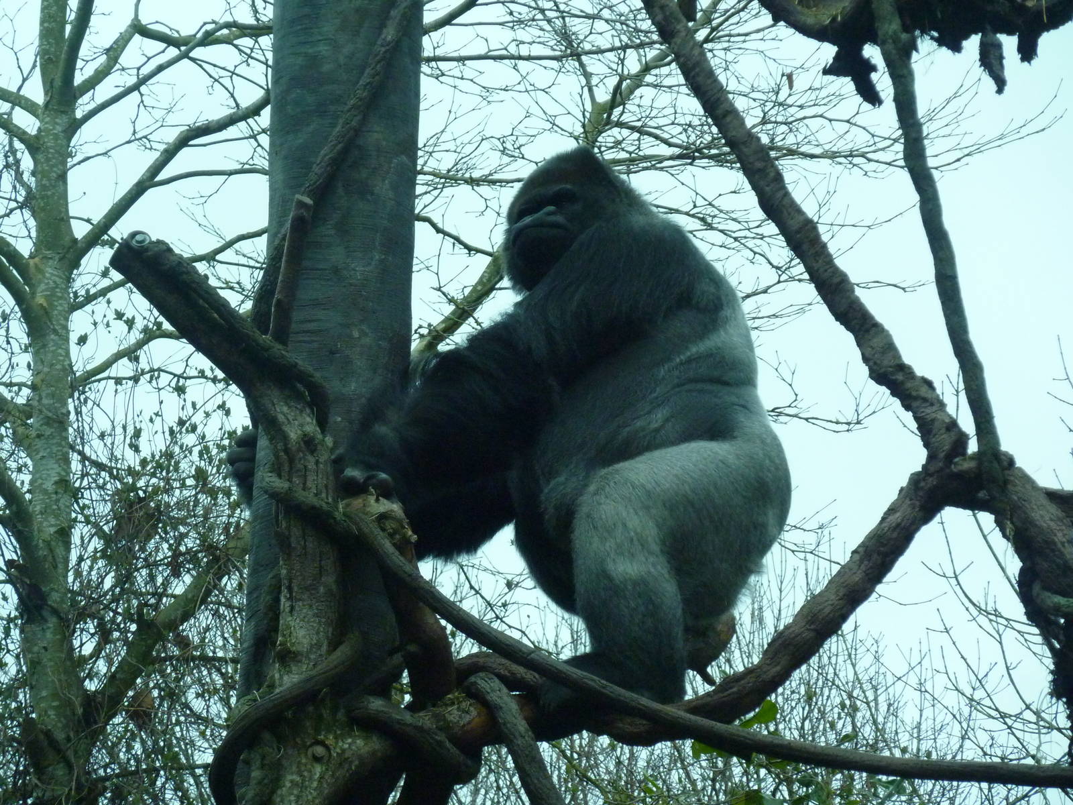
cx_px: 536
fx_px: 5239
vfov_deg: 8.8
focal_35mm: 169
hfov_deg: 11.7
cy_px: 402
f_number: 4.5
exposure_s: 1/320
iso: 400
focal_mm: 27.8
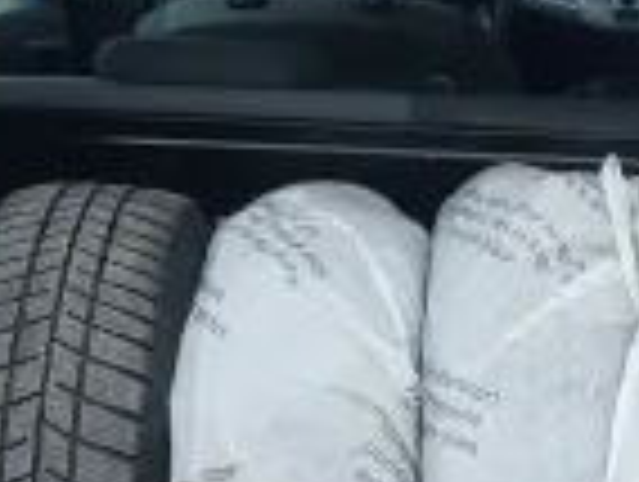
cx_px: 729
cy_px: 550
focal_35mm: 135
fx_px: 2496
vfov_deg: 10.9
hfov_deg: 14.2
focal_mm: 4.6
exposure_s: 1/100
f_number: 1.8
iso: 80
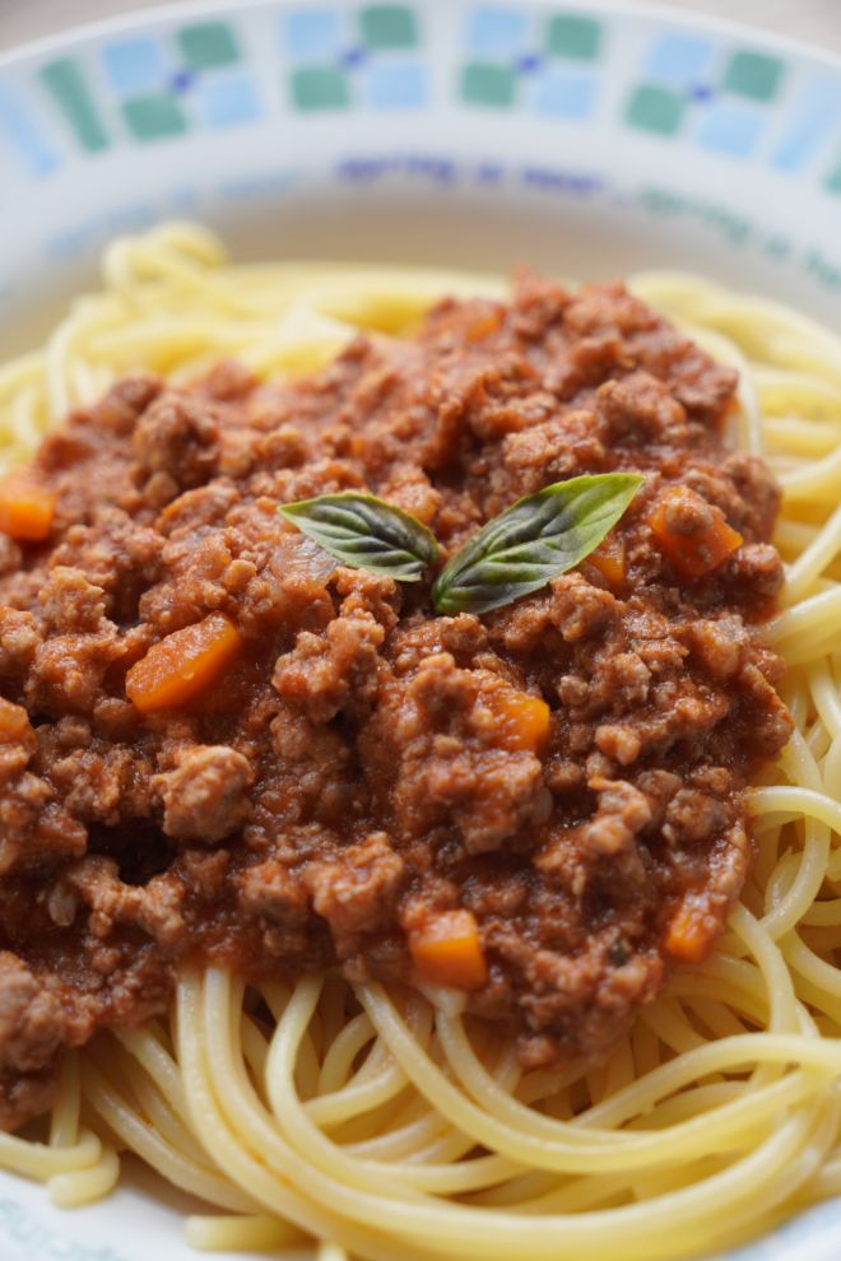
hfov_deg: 18.2
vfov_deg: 27.0
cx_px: 420
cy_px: 630
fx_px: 2628
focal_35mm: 75
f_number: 2.8
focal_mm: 50
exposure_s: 1/100
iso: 100
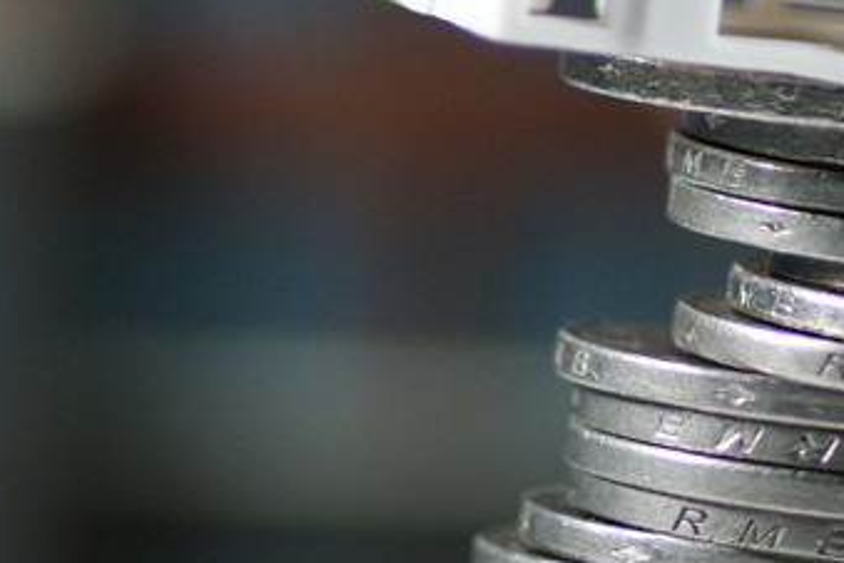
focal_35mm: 531
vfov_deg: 2.6
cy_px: 230
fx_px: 12448
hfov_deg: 3.9
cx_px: 715
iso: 400
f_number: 2.8
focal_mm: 100
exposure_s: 1/160
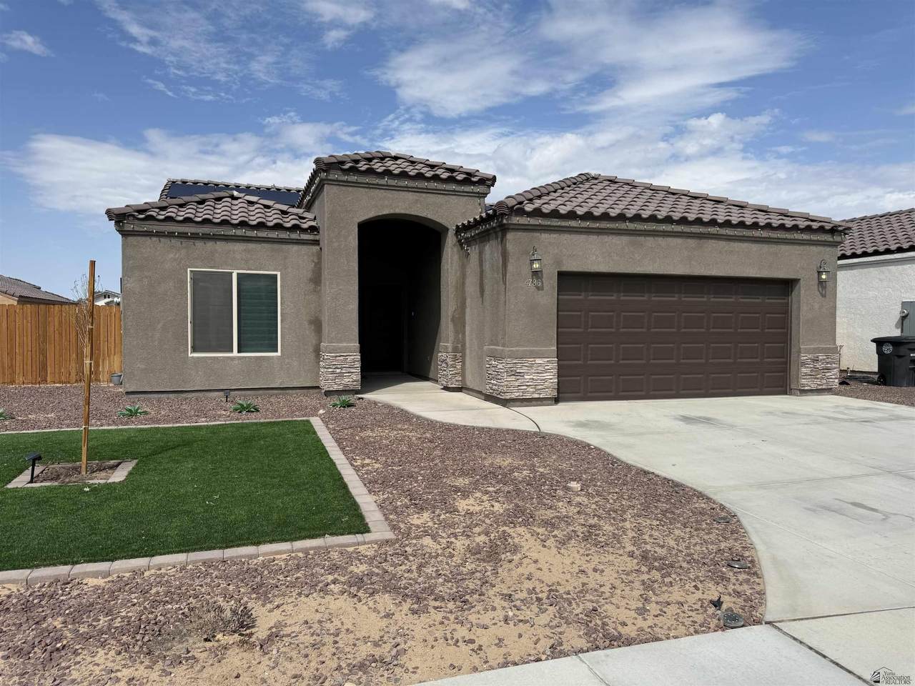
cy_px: 343
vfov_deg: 56.8
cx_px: 458
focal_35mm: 24
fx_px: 634
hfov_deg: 71.6
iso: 80
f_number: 1.78
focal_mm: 6.76
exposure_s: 1/6711
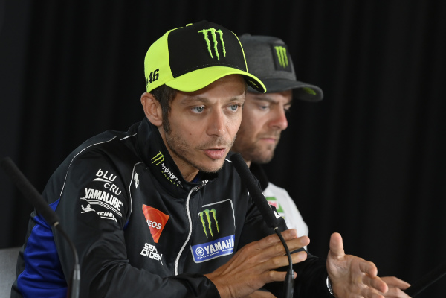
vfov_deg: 5.6
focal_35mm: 247
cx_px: 223
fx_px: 3060
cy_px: 149
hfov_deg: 8.3
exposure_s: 1/250
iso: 1000
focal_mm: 165
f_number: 4
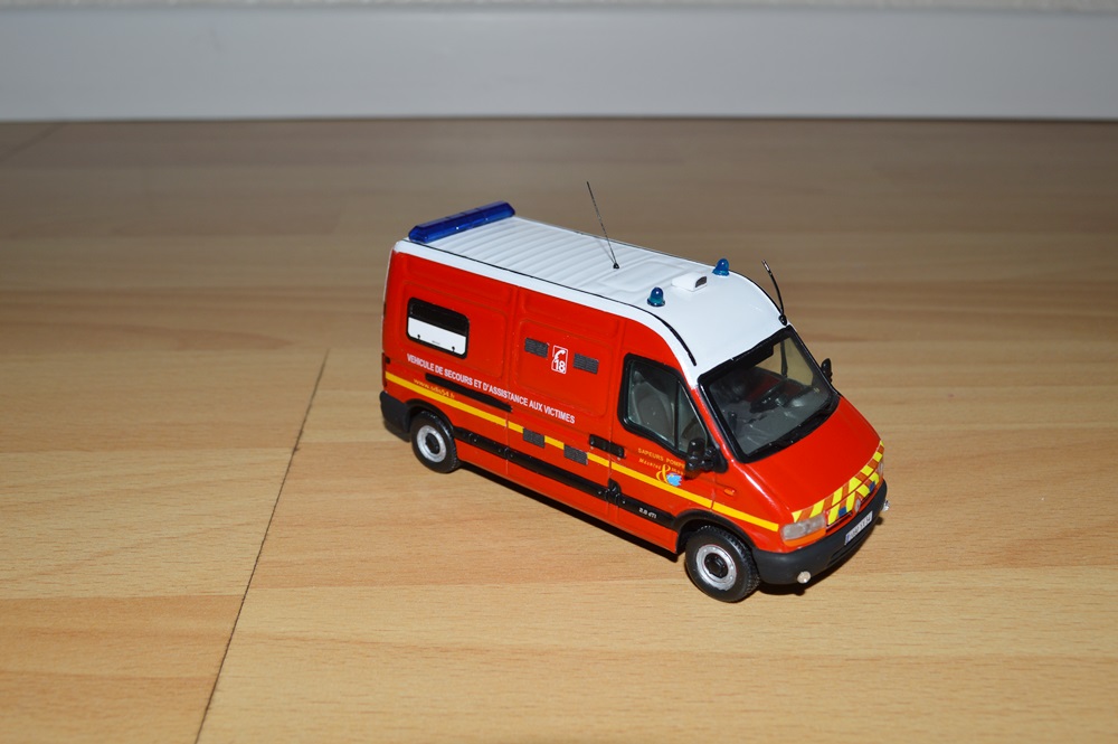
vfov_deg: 36.8
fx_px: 1117
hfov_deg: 53.2
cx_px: 559
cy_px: 372
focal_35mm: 36
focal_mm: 24
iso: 100
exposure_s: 1/60
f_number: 8
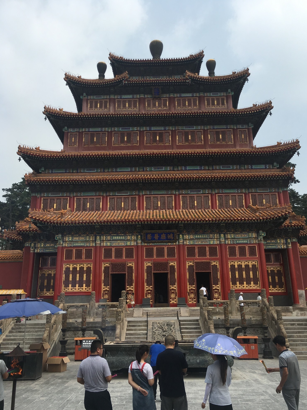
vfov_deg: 60.0
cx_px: 153
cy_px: 210
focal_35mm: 30
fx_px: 355
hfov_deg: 46.8
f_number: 2.2
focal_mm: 4.15
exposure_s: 1/1972
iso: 25
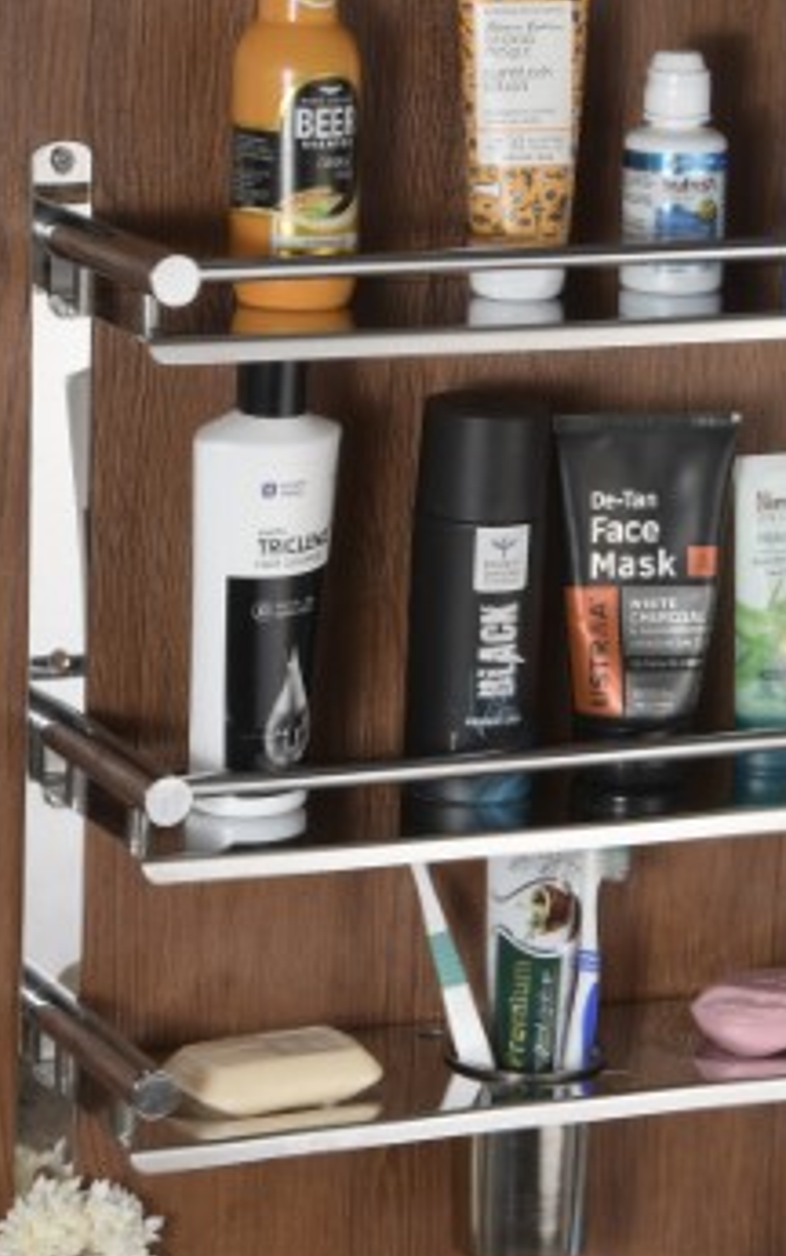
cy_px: 619
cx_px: 531
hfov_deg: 7.1
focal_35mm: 186
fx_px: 6367
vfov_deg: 11.3
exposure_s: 1/25
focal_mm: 70
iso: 160
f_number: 13
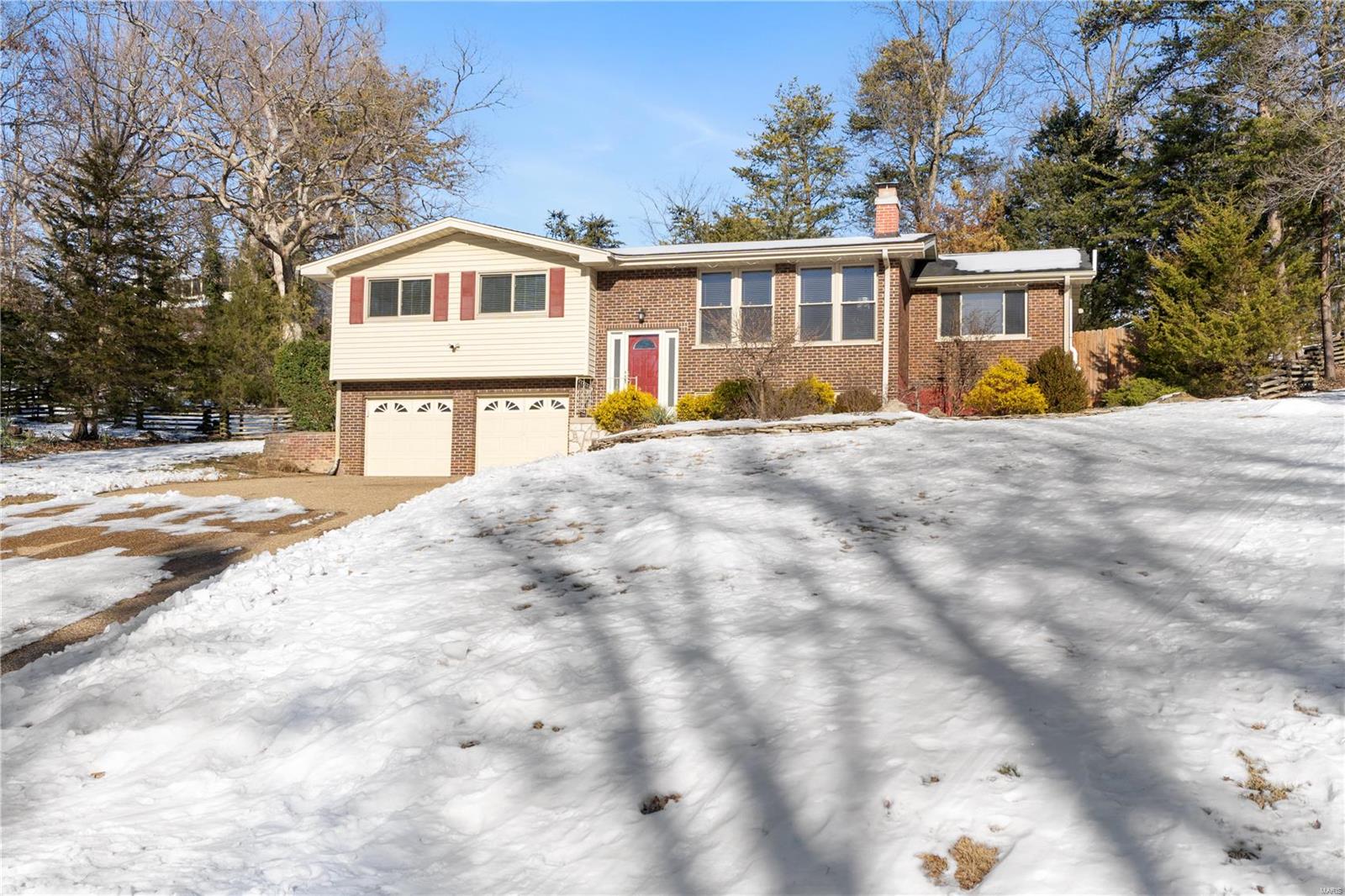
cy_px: 448
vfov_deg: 43.6
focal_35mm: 30
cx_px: 672
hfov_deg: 61.9
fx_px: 1121
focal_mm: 20
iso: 400
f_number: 5.6
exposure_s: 1/1000
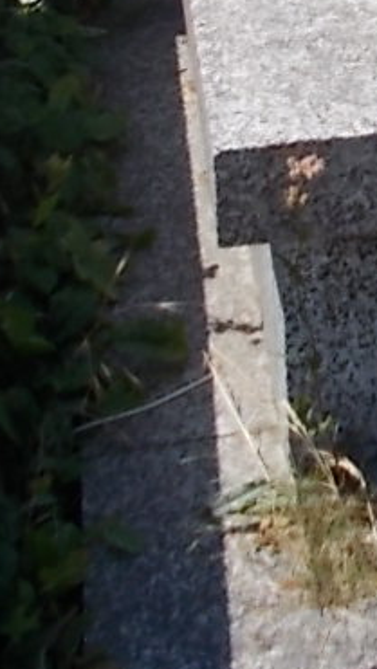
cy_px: -357
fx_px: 2166
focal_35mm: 122
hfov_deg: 9.4
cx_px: 722
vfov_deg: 16.0
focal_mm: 4.6
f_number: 8
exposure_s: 1/160
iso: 80
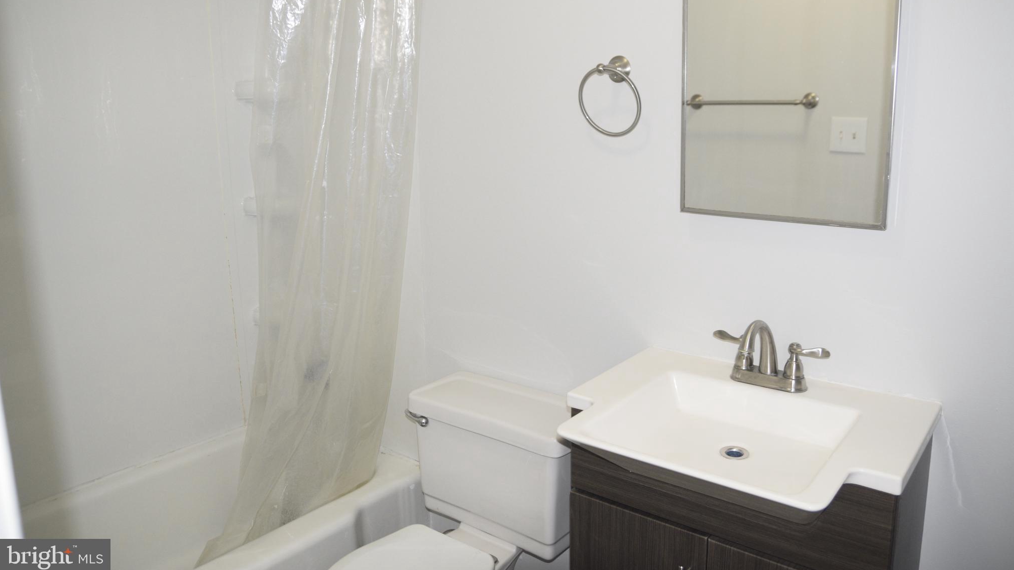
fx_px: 1371
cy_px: 233
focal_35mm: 51
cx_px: 513
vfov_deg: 23.5
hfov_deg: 40.6
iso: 800
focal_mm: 32
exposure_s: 1/80
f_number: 4.5
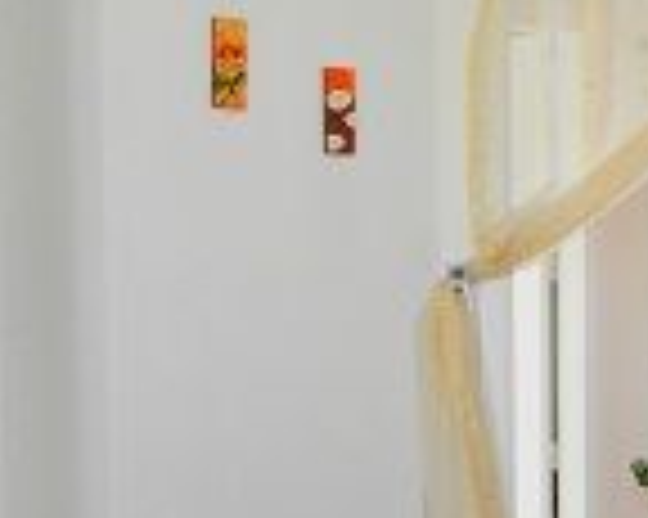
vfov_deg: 15.0
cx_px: 590
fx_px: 1955
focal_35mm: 102
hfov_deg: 18.5
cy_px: 396
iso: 80
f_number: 3.1
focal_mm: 4.5
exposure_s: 1/40
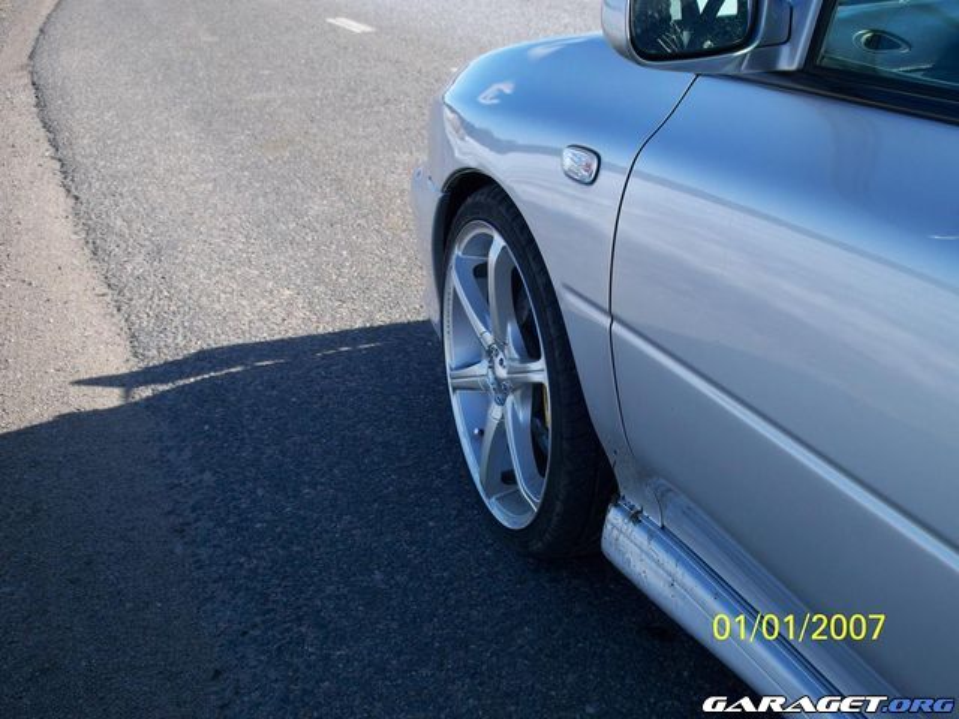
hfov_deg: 41.2
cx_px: 480
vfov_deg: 31.5
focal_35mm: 46
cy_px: 360
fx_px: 1274
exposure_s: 1/400
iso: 64
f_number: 4
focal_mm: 9.8
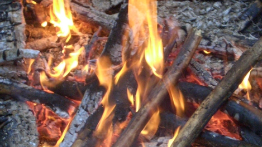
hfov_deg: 19.4
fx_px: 764
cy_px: 82
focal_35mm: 110
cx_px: 170
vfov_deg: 11.0
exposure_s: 1/30
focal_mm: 12.2
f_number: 3.9
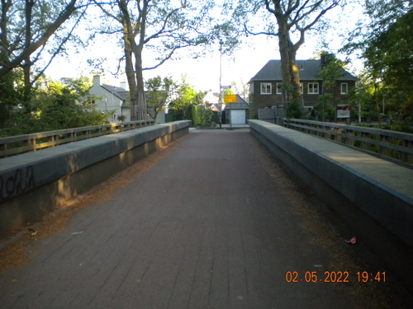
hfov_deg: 52.6
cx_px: 206
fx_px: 418
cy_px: 154
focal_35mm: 35
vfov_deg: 40.7
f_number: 3.1
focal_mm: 6.3
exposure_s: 1/380
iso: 400
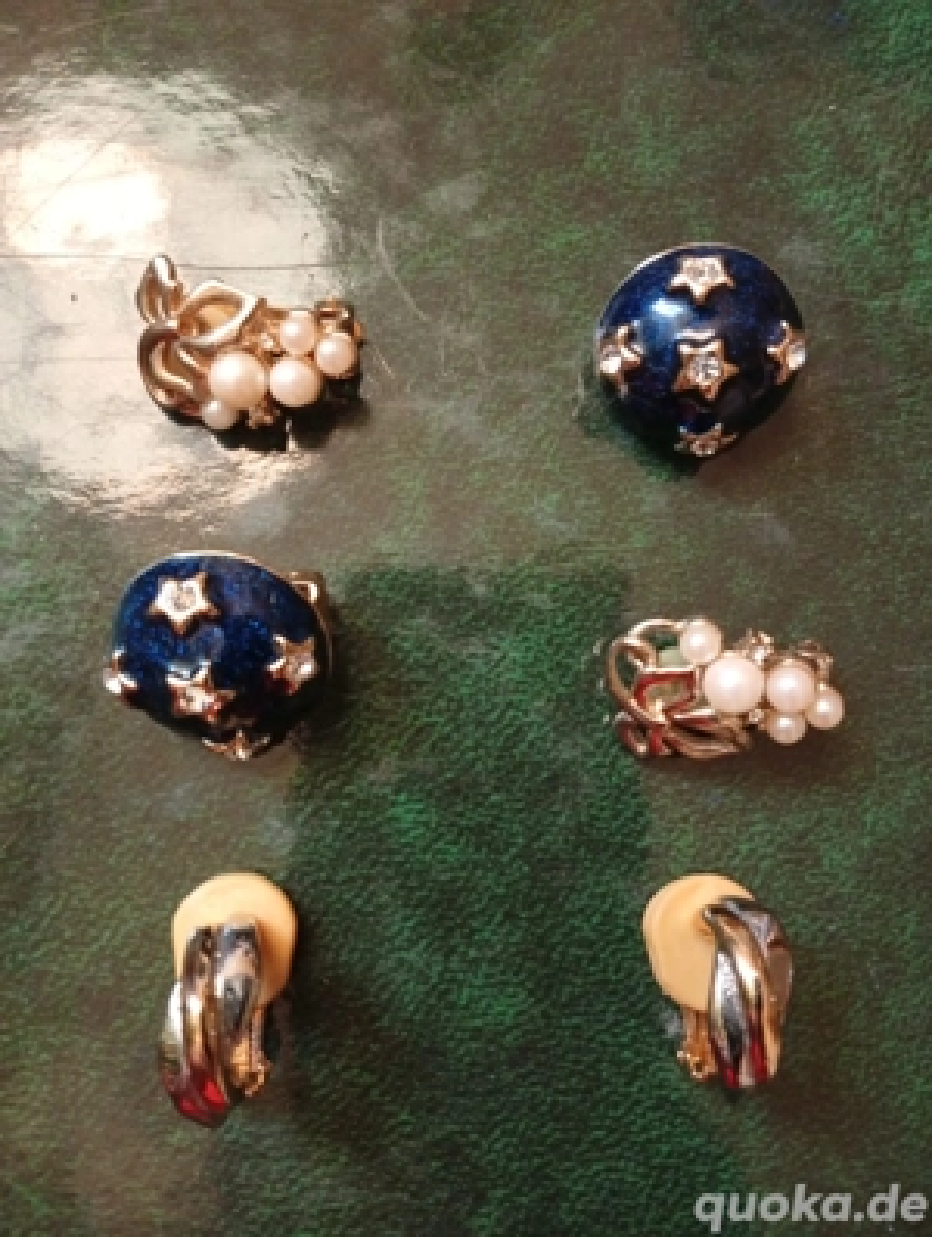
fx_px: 966
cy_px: 618
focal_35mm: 27
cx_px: 466
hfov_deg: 51.5
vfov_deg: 65.2
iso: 2114
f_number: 1.8
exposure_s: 1/16.7
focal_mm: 3.98
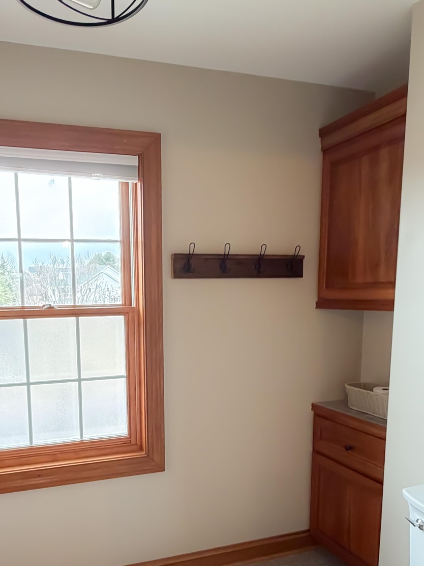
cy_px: 364
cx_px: 139
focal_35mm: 29
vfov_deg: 60.6
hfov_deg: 47.4
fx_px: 474
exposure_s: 1/60
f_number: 2.2
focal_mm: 2.22
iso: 400
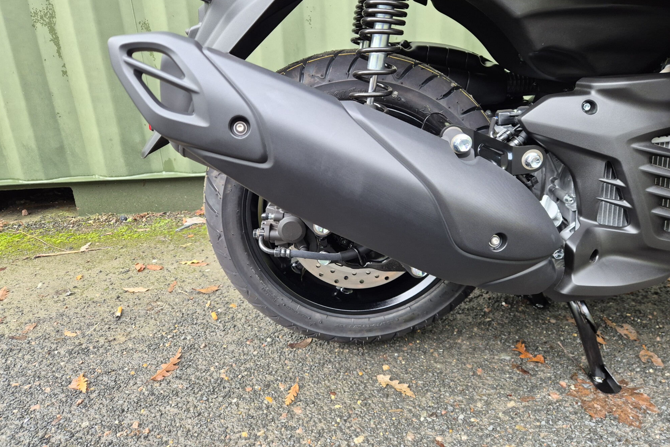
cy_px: 200
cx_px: 334
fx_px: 447
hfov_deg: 73.7
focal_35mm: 24
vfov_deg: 53.0
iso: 200
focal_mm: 5.4
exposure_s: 1/180
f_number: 1.8
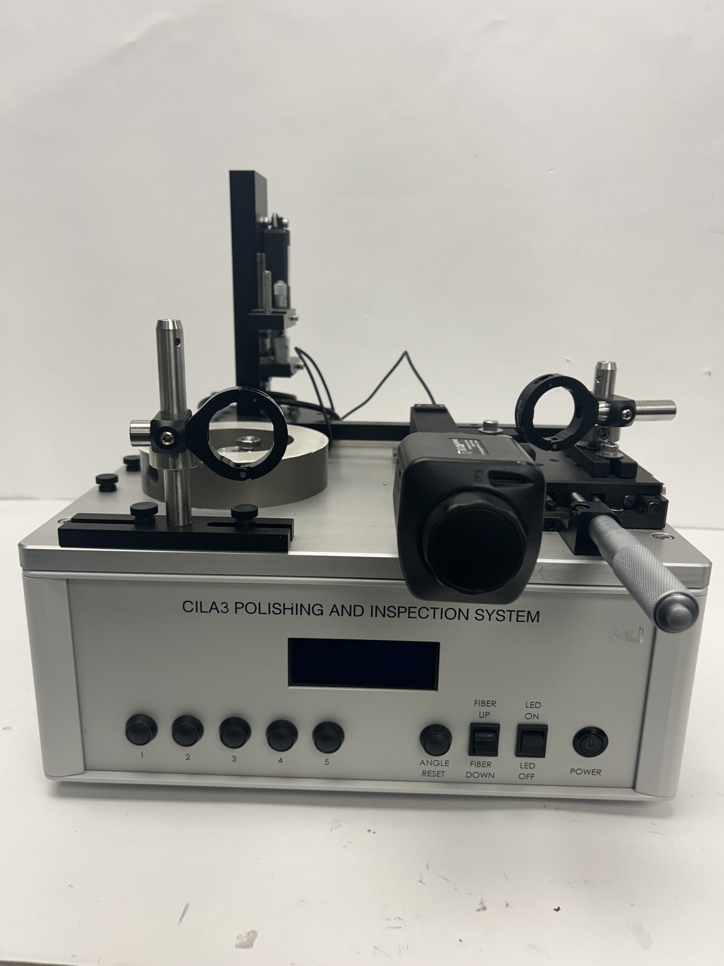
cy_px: 483
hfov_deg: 53.1
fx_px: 725
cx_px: 362
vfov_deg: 67.3
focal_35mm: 26
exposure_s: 1/152
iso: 40
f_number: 1.5
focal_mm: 5.7
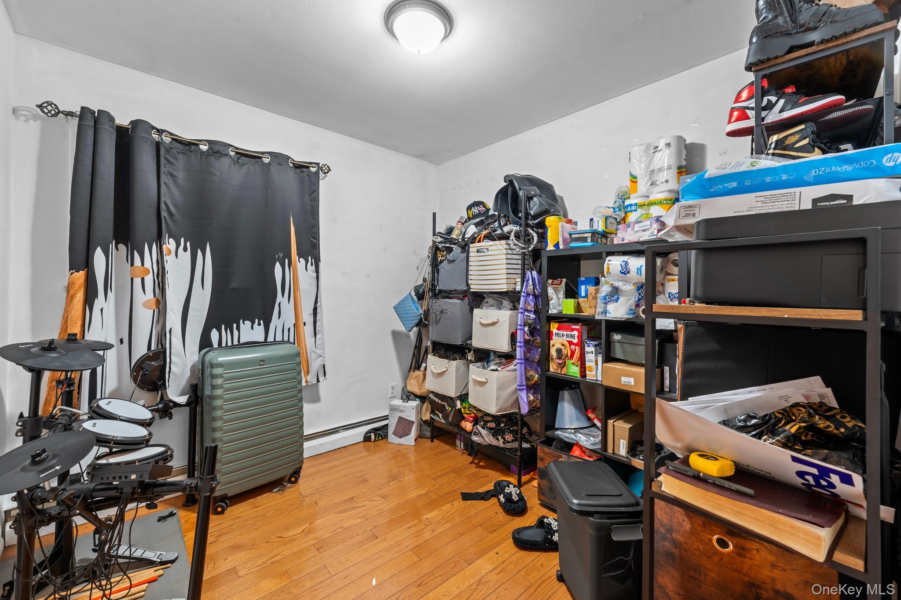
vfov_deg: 81.2
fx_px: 350
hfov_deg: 104.3
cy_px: 300
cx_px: 450
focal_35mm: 14
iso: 500
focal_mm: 14
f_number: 10
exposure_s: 4
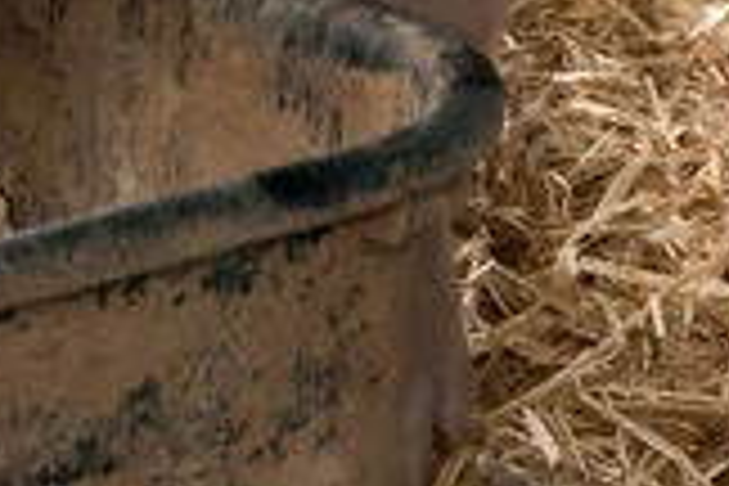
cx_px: -522
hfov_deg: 3.5
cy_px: -338
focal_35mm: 582
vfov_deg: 2.4
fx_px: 11781
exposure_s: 1/200
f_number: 7.1
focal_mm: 105
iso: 800
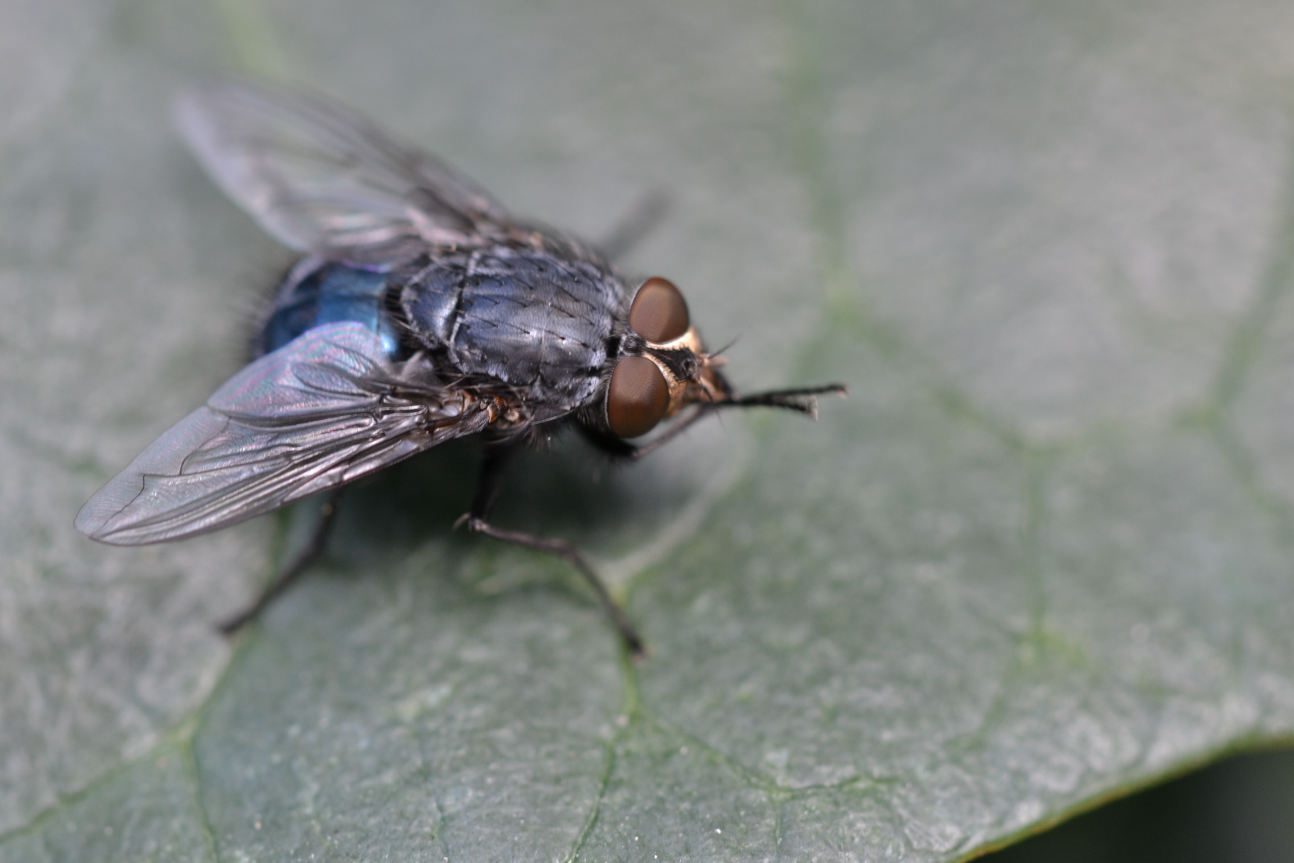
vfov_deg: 10.8
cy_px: 432
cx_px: 647
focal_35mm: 128
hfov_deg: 16.1
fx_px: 4583
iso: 400
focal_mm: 85
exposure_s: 1/100
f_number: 8
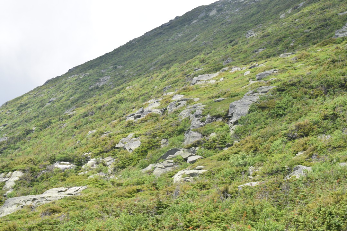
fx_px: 795
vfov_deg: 16.6
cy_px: 116
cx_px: 174
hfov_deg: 24.6
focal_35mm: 82
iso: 800
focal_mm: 55
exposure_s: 1/320
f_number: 16
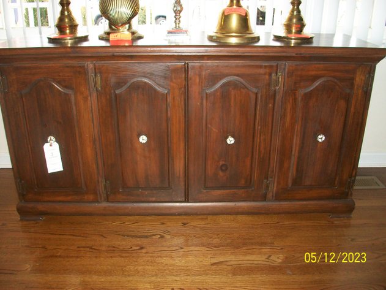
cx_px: 193
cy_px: 145
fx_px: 379
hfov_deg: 54.0
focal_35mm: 34
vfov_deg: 41.8
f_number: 2.8
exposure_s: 1/60
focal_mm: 5.7
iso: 160
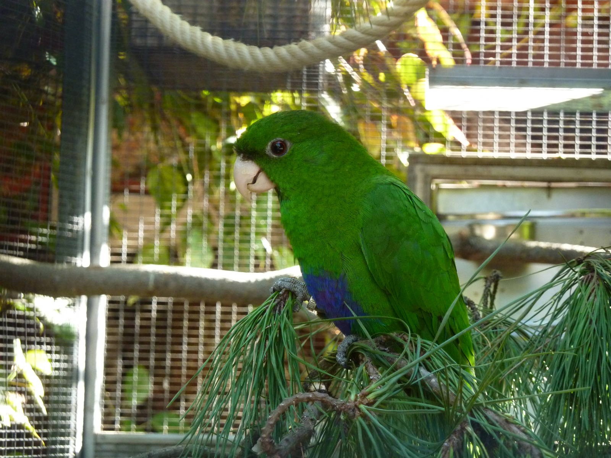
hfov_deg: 14.4
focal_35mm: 137
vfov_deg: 10.8
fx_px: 2418
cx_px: 306
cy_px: 229
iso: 400
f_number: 4.5
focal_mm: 22.5
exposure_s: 1/40
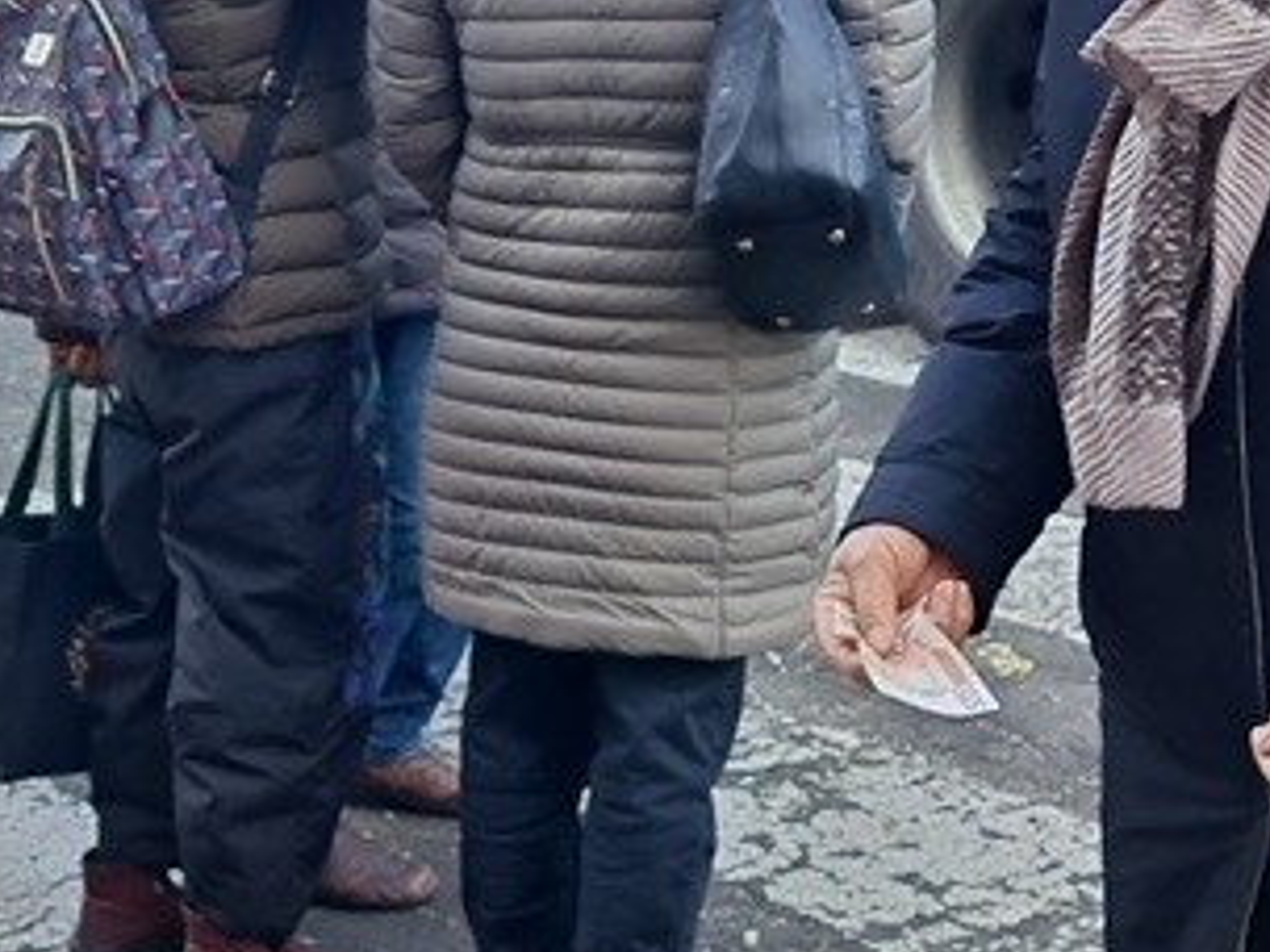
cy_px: 827
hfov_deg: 24.5
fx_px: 2898
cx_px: 338
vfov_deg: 18.4
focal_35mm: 79
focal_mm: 5.23
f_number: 1.8
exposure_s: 1/280
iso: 25
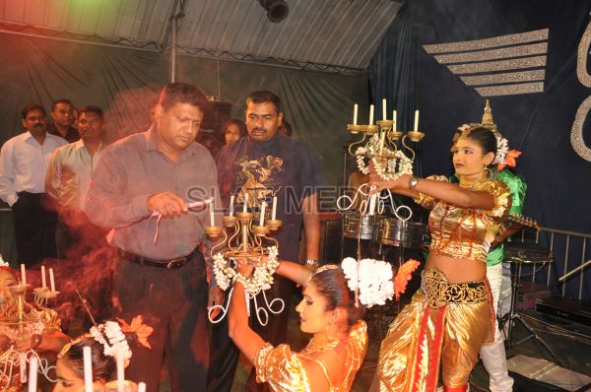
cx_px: 296
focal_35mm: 36
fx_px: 590
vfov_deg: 36.8
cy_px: 196
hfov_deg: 53.2
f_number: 3.8
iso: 800
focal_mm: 24
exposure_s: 1/60
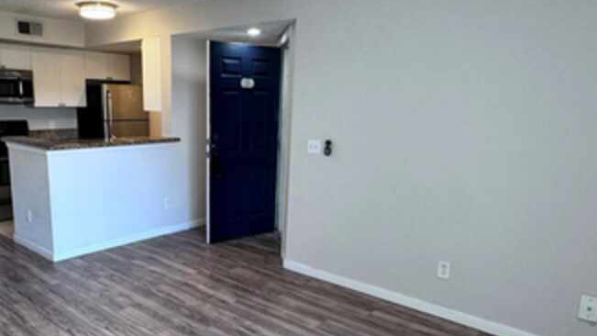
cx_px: 220
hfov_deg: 63.3
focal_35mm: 30
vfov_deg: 38.7
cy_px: 209
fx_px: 475
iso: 250
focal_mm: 2.22
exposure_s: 1/120
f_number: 2.2
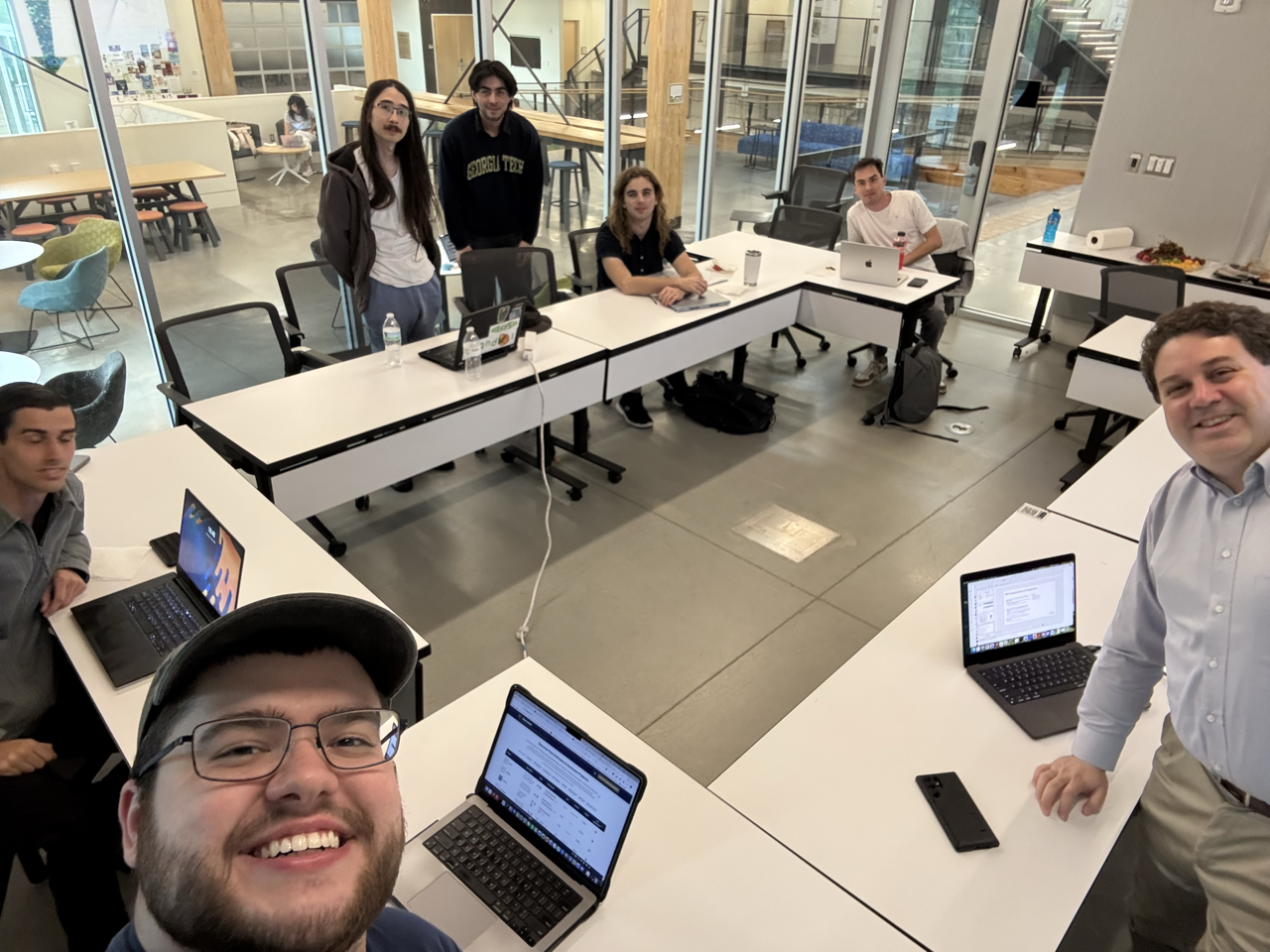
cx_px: 635
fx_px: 844
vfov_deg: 58.9
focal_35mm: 23
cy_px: 476
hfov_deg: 73.9
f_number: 1.9
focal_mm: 2.69
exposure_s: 1/40
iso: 250
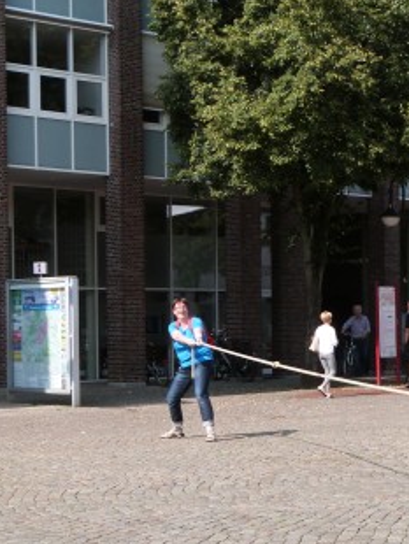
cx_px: 360
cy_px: 347
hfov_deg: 16.8
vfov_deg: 22.4
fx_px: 1369
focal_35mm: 87
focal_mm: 8.1
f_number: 5.6
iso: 100
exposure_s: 1/200
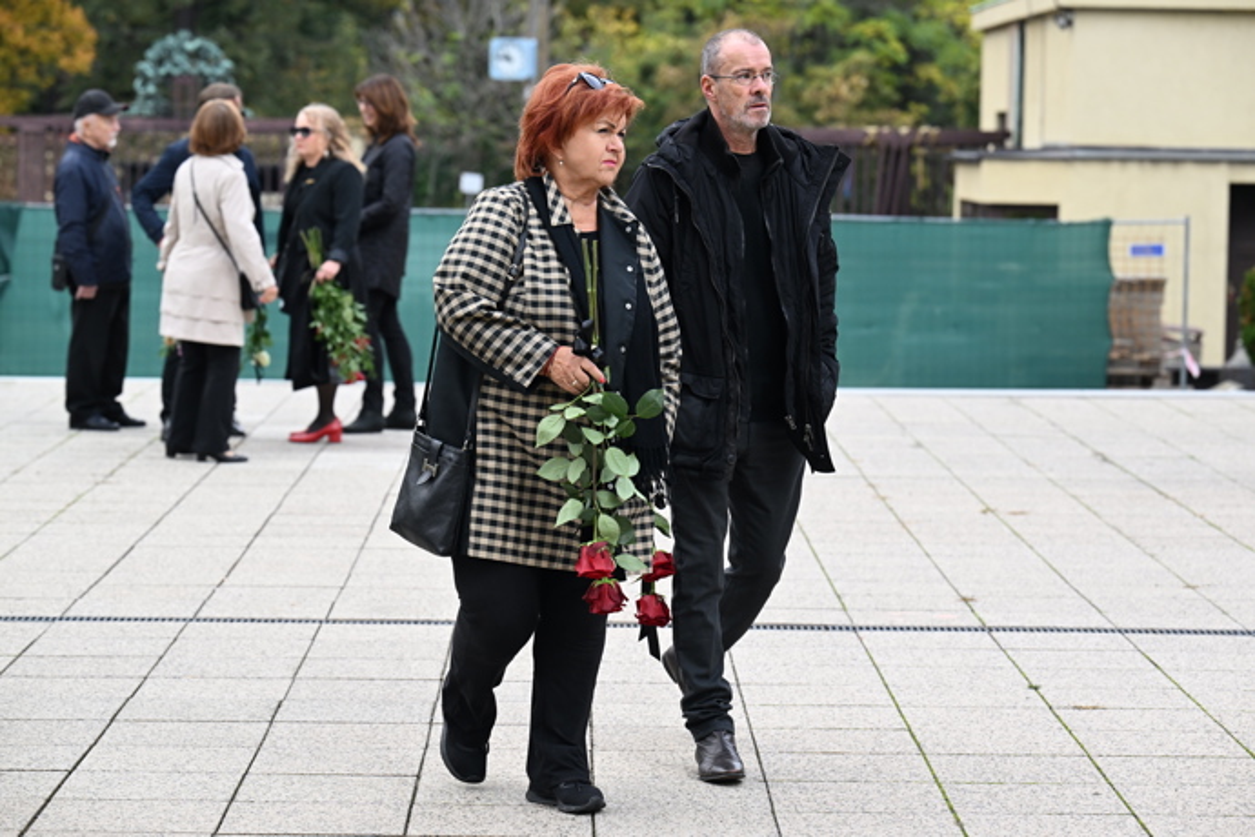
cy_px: 418
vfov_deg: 11.9
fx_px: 4009
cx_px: 628
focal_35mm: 115
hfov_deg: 17.8
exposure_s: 1/1600
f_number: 5
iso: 1250
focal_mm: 115
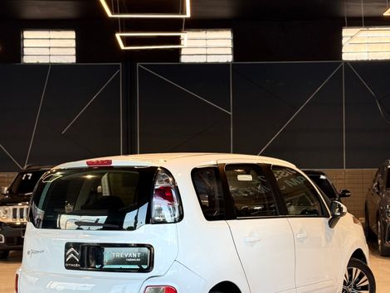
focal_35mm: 48
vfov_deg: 30.3
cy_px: 146
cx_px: 195
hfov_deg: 39.6
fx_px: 542
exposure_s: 1/120
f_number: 1.78
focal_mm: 6.76
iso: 250
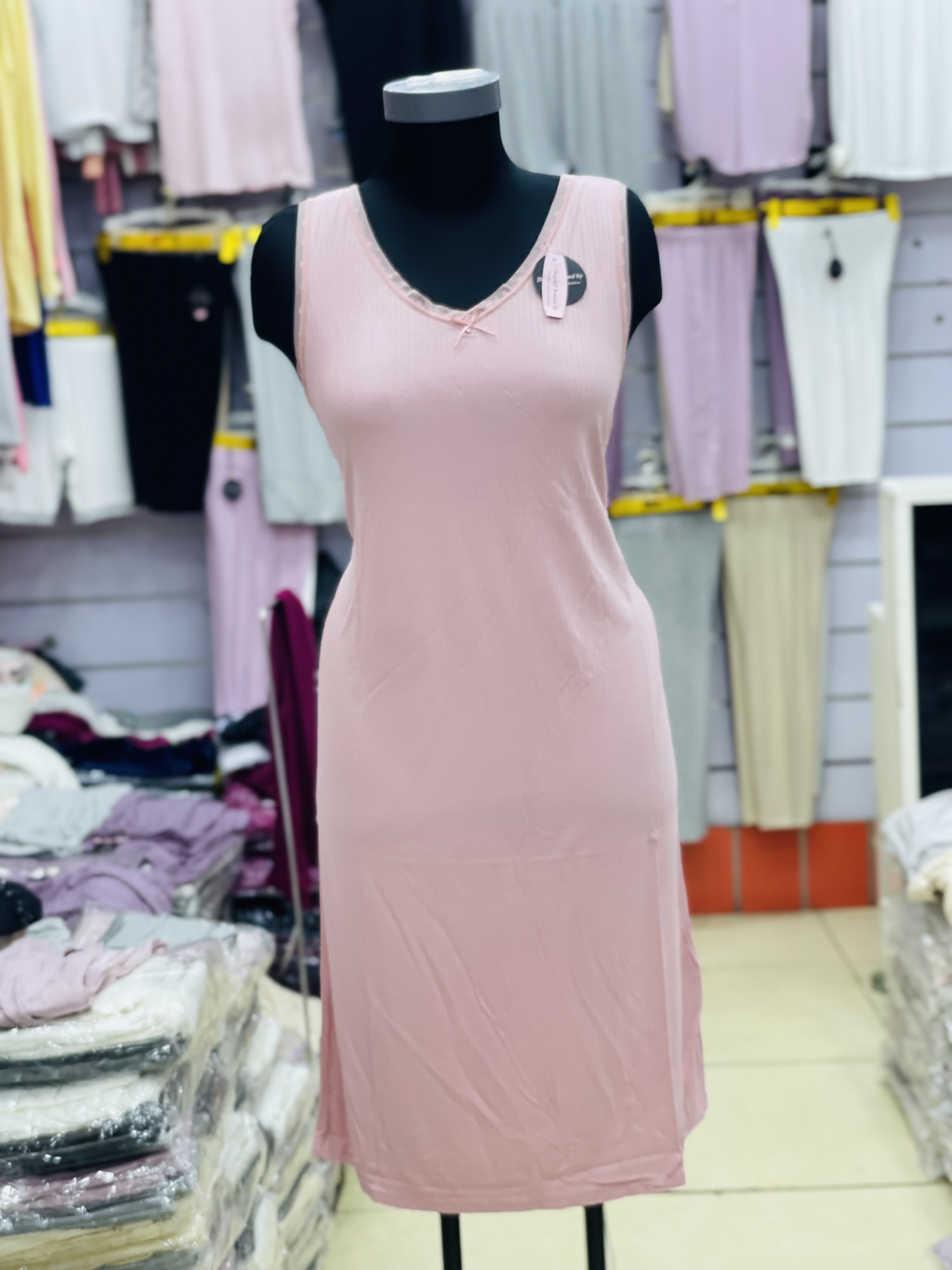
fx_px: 2347
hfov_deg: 22.9
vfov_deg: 30.3
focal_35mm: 64
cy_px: 635
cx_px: 476
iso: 64
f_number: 2.2
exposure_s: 1/100
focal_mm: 7.5
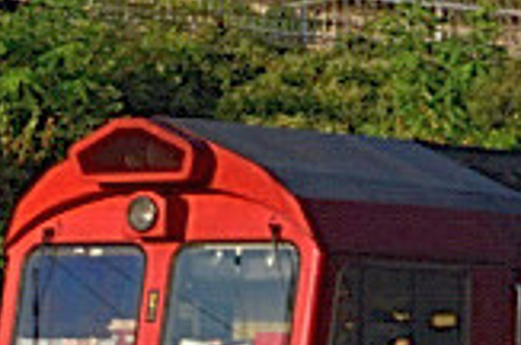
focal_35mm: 330
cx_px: 1010
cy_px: 597
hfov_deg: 6.1
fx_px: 4769
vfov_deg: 4.1
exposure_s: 1/640
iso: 200
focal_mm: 35
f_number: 8
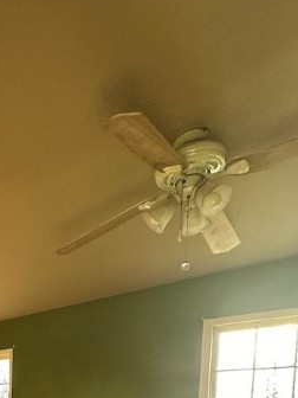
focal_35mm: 32
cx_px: -24
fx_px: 367
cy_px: 438
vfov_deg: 43.7
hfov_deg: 37.5
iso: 50
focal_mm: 2.22
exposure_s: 1/99
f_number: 2.2
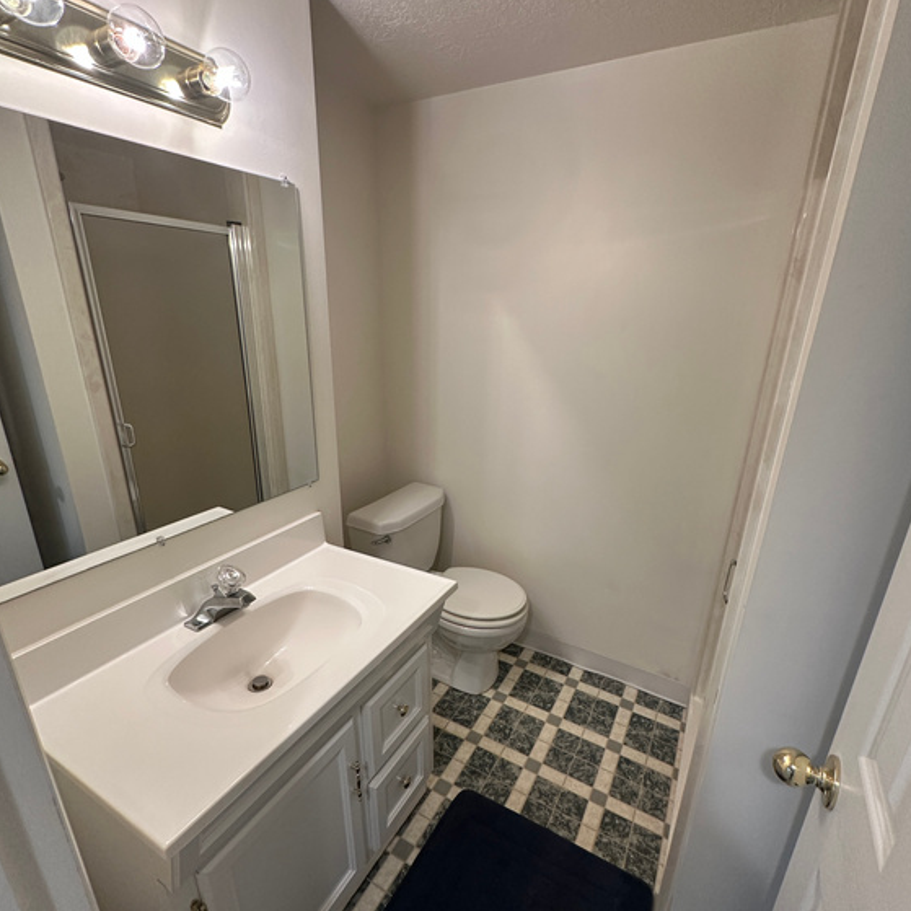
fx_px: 506
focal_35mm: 17
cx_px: 461
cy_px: 481
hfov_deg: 84.0
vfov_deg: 83.9
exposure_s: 1/120
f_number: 2.2
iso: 250
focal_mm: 2.22
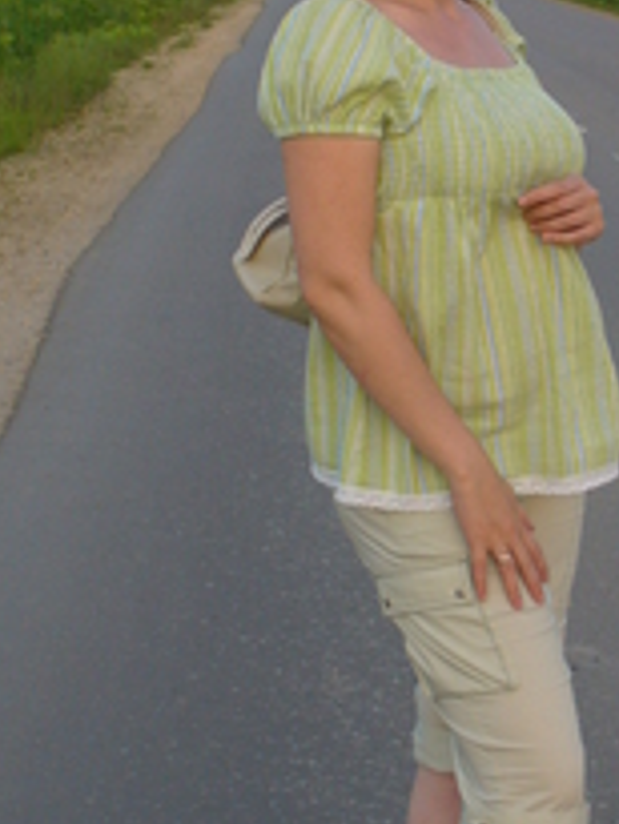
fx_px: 2191
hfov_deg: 16.0
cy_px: 362
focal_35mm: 92
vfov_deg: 21.3
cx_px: 450
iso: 80
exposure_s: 1/80
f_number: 2.9
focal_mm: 7
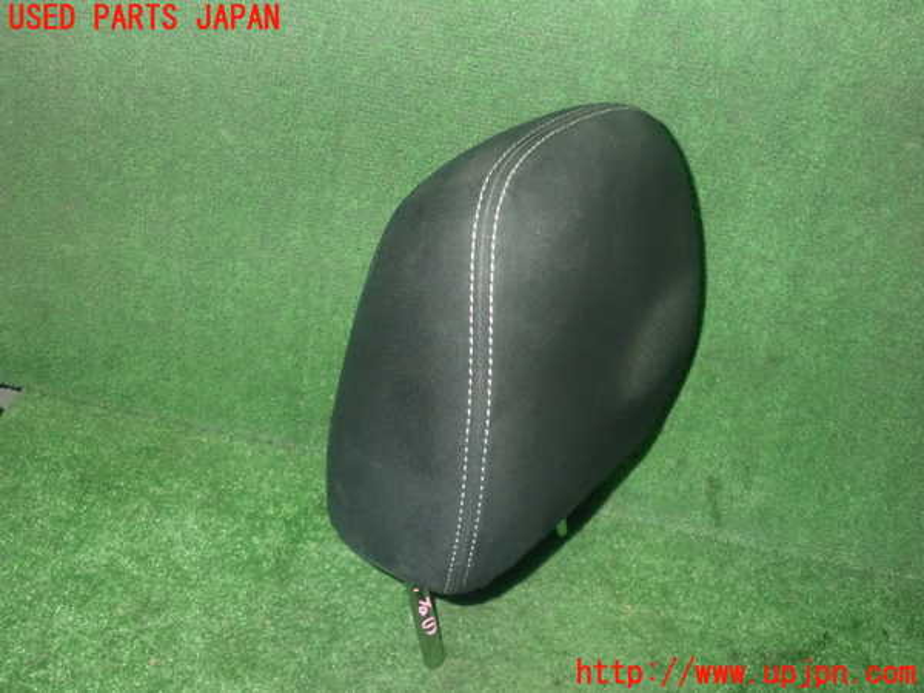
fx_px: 854
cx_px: 462
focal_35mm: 32
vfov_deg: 44.2
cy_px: 346
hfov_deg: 56.8
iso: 800
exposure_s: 1/30
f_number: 7.1
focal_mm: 5.79
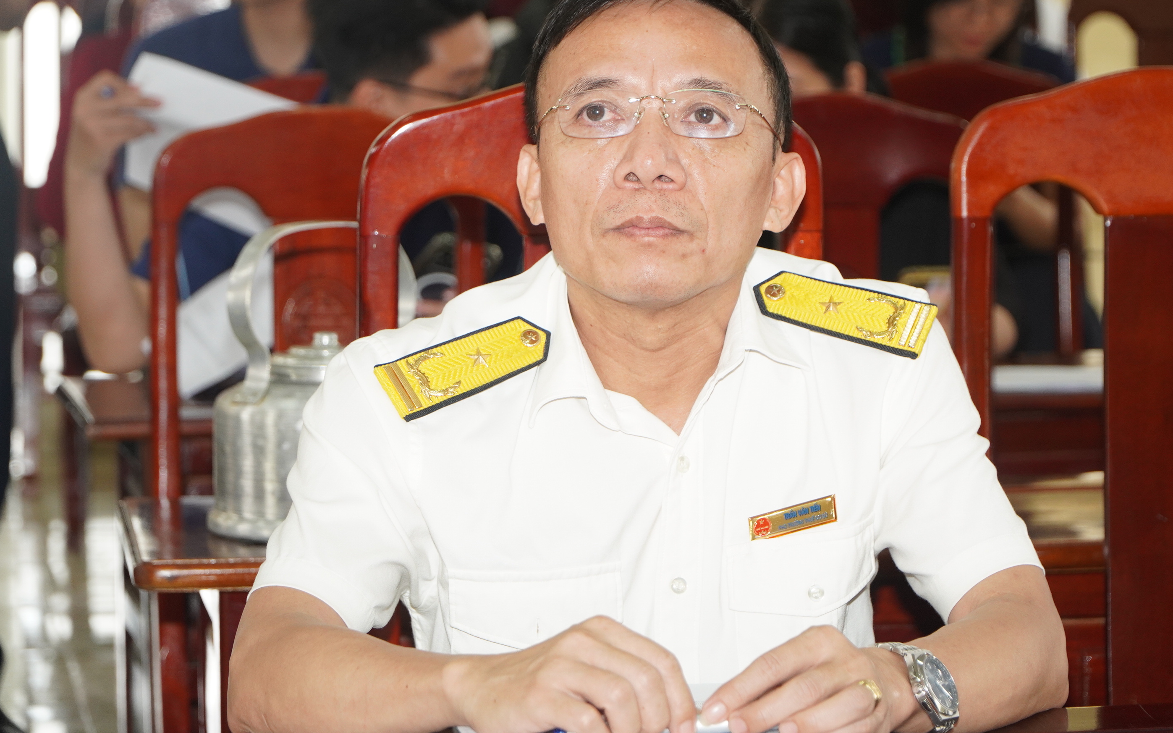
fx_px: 3996
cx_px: 626
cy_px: 318
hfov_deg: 16.7
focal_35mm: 125
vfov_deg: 10.5
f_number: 4
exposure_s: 1/125
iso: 800
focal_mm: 76
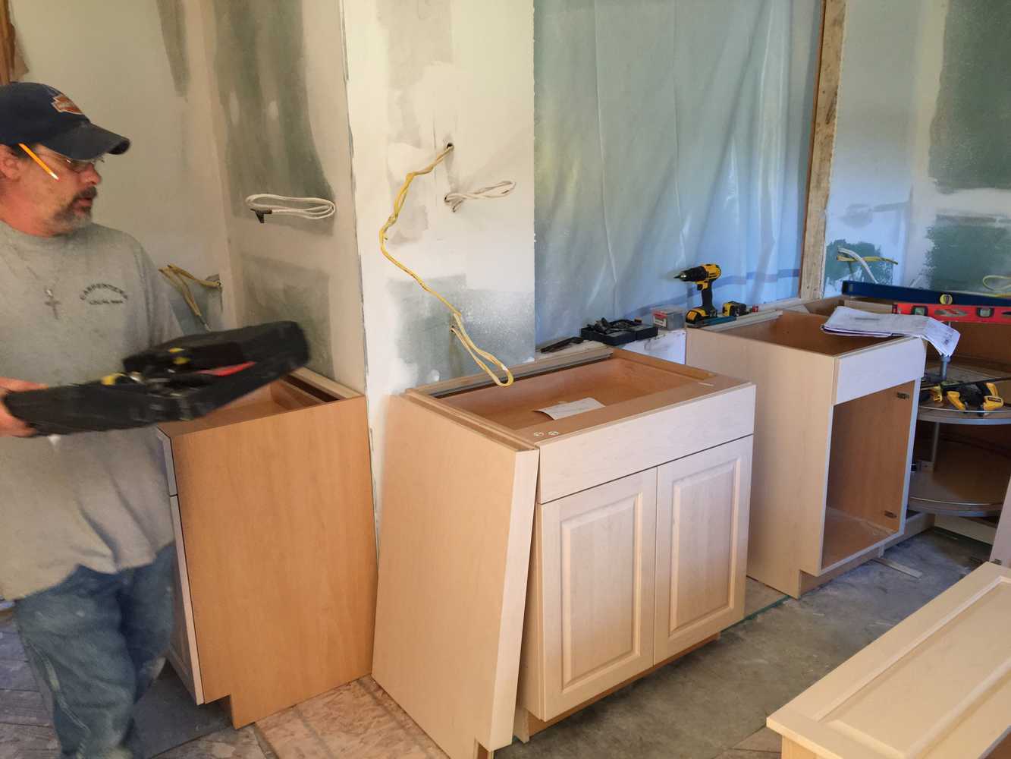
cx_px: 506
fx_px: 847
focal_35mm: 29
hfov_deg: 61.7
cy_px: 380
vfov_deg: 48.2
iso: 80
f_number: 2.2
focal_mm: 4.15
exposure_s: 1/15
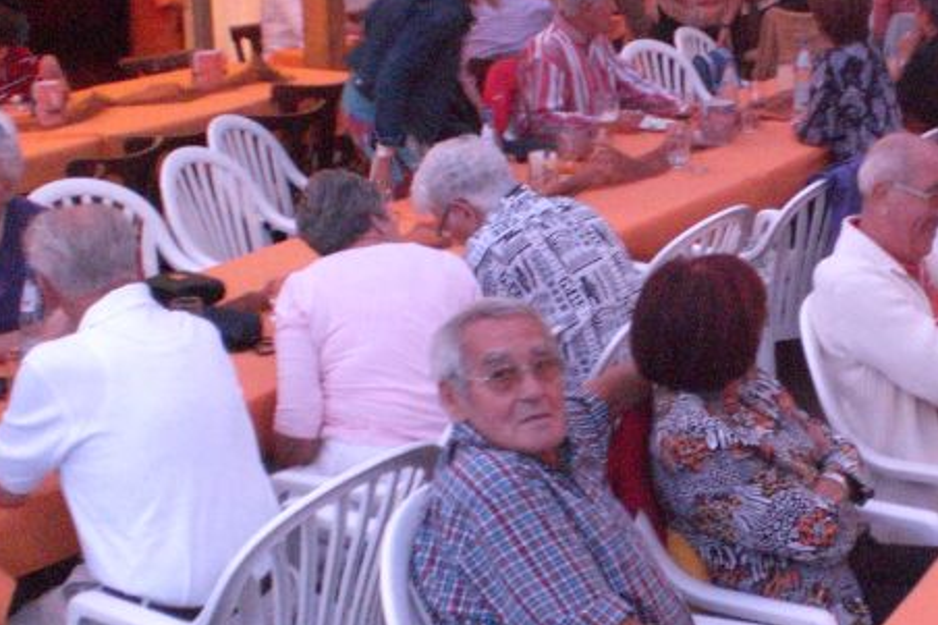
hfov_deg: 28.3
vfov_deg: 19.4
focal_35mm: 70
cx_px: 741
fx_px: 1823
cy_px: 206
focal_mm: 6.3
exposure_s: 1/15
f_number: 3.1
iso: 800
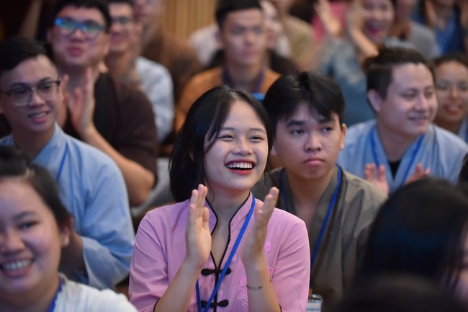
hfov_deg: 17.6
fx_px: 1508
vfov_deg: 11.8
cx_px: 234
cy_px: 156
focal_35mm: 116
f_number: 2.8
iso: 1600
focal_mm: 116
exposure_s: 1/250
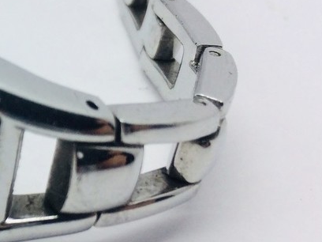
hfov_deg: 19.2
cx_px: -140
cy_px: 28
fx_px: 846
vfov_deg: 16.1
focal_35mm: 91
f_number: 2.2
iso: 32
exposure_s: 1/410
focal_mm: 4.15
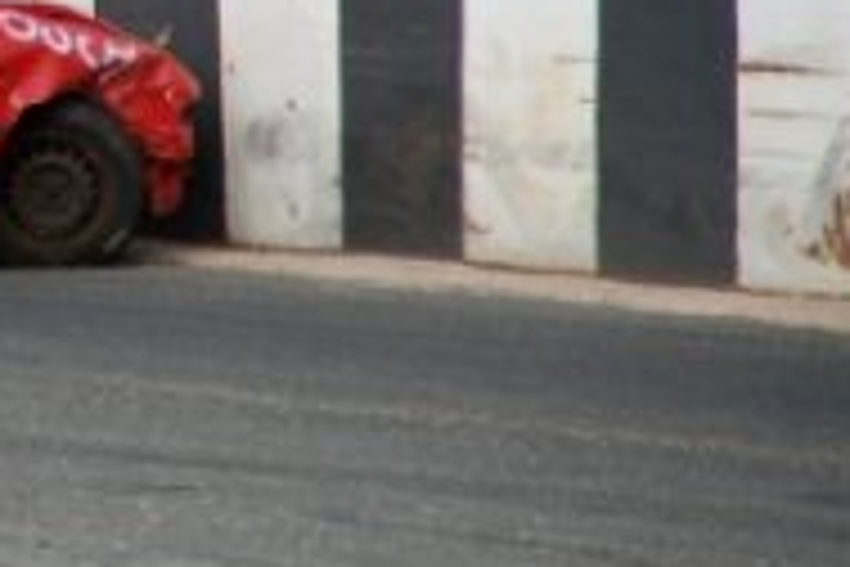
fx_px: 18597
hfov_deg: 2.6
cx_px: -472
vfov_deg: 1.7
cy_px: -180
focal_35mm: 788
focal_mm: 155
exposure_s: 1/800
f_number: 6
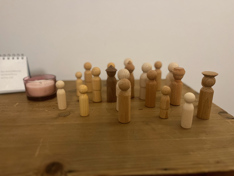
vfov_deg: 53.1
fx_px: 176
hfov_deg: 67.3
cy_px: 88
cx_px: 117
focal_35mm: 26
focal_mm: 5.1
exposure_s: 1/50
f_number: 1.6
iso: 320
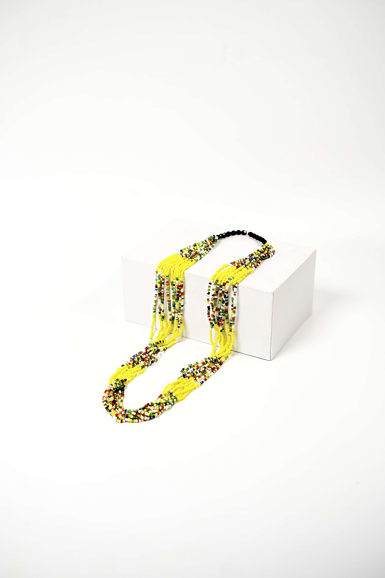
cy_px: 289
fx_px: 802
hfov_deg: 27.0
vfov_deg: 39.6
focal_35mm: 50
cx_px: 192
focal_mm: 50
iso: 320
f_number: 3.2
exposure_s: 1/400
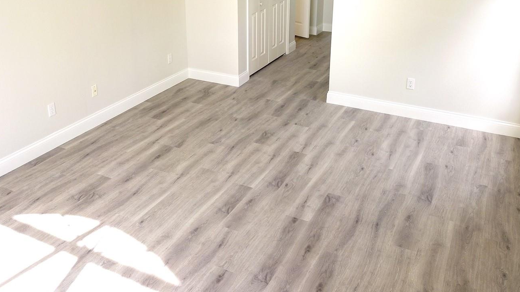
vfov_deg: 32.8
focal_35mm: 35
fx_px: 483
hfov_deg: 56.6
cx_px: 255
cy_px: 59
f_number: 2.2
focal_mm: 4.73
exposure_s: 1/40
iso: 100
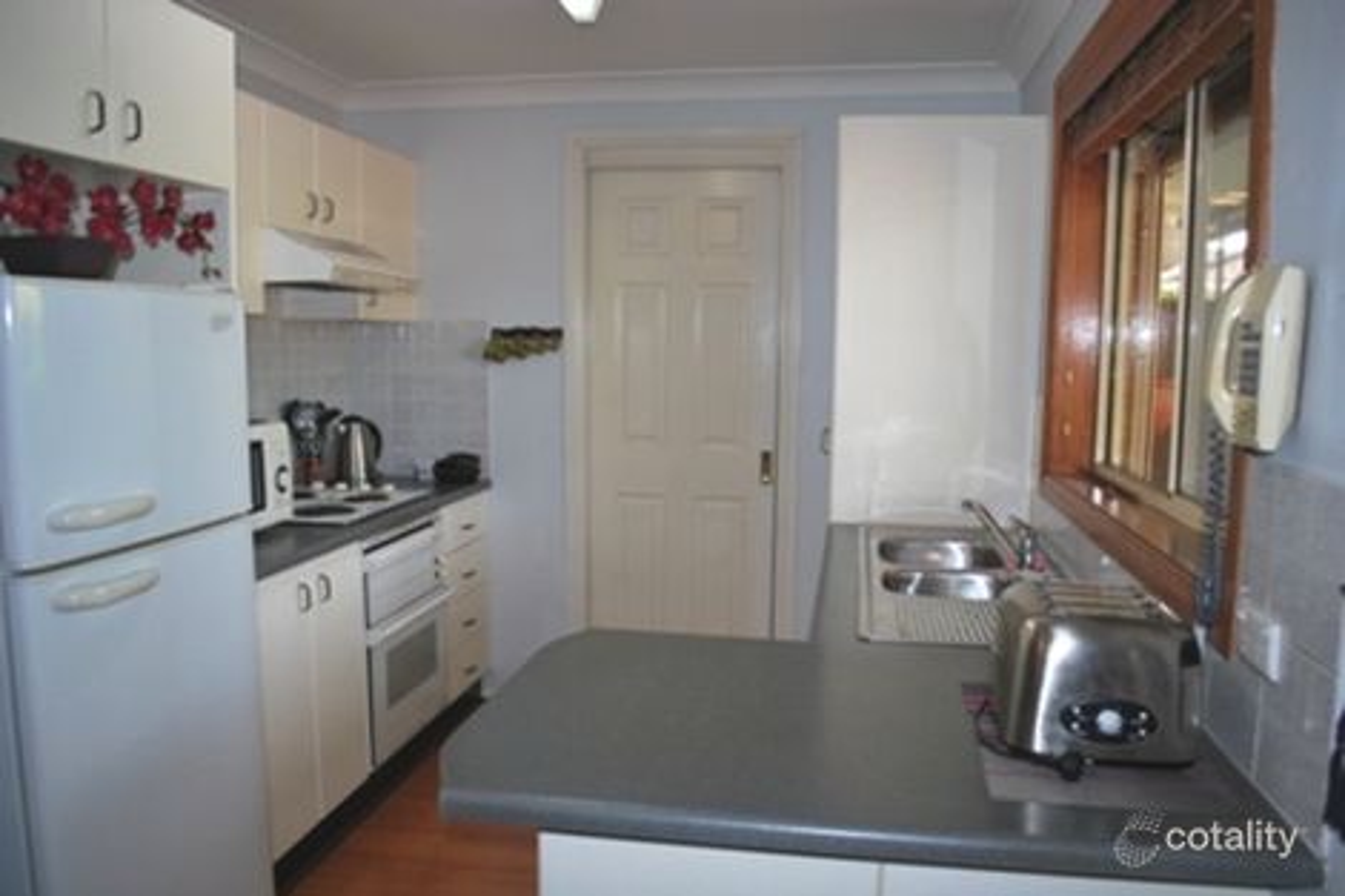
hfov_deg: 67.4
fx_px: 1008
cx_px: 672
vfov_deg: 47.9
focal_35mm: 27
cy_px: 448
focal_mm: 18
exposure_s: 1/60
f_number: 3.5
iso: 200
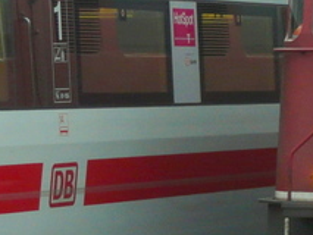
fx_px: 3094
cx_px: 611
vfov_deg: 4.3
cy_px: 37
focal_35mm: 342
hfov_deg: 5.7
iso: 125
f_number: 3.2
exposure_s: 1/50
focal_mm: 12
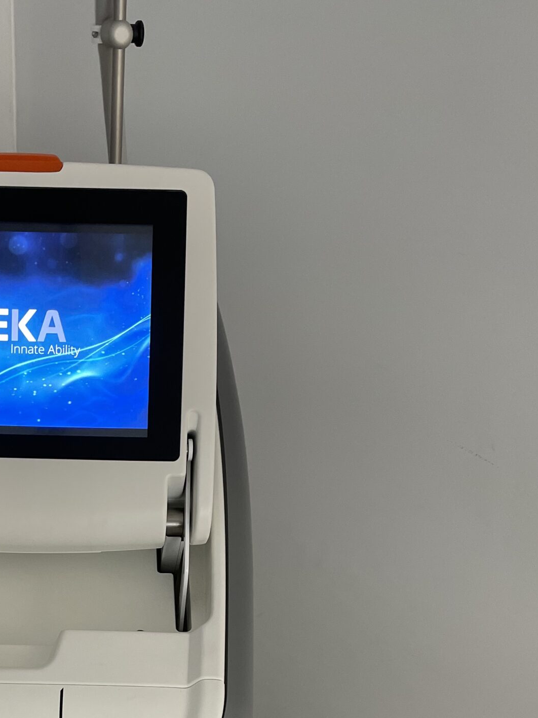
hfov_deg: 30.0
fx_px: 974
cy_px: 632
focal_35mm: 47
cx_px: 90
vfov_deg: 38.0
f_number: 1.6
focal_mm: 4.2
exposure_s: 1/50
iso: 200
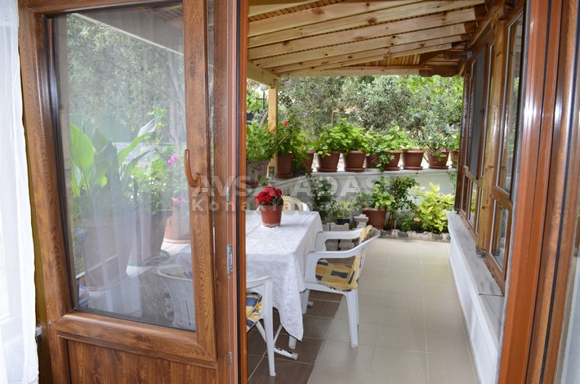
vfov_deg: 47.7
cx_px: 290
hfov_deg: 67.5
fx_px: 434
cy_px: 192
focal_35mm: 27
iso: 1000
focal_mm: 18
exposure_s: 1/200
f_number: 8
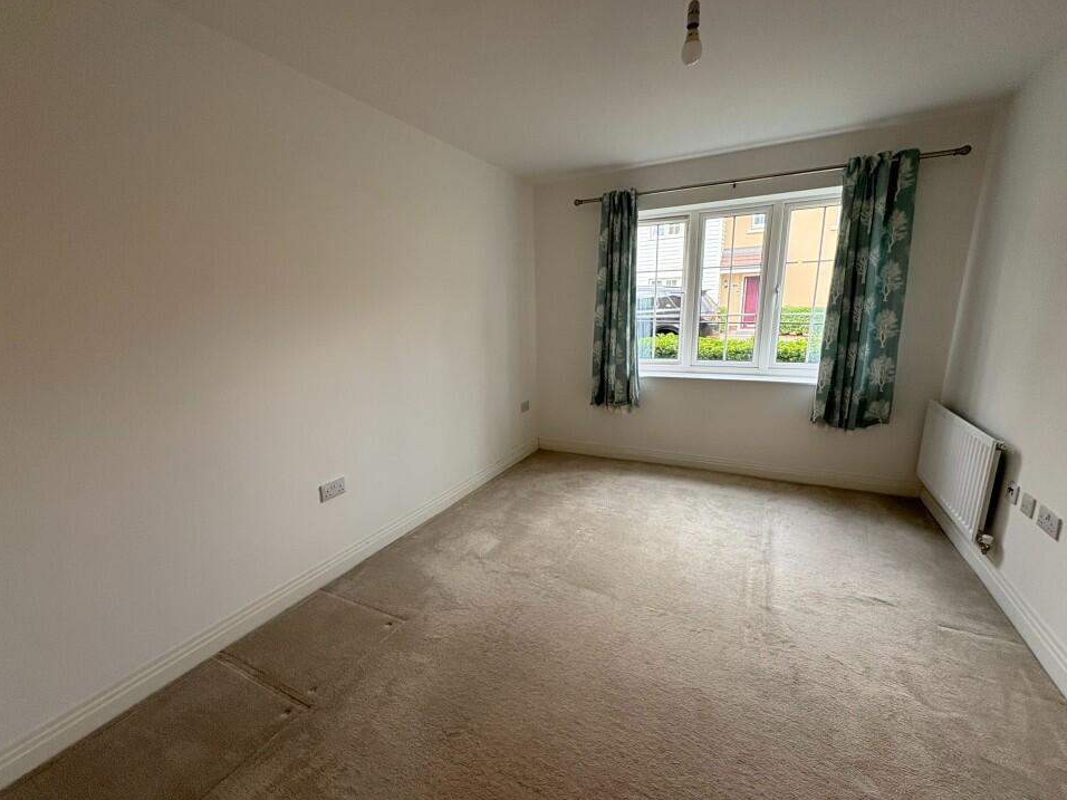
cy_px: 418
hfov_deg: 98.2
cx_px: 522
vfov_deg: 81.7
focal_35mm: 15
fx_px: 462
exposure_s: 1/99
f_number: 2.2
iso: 125
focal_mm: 2.22
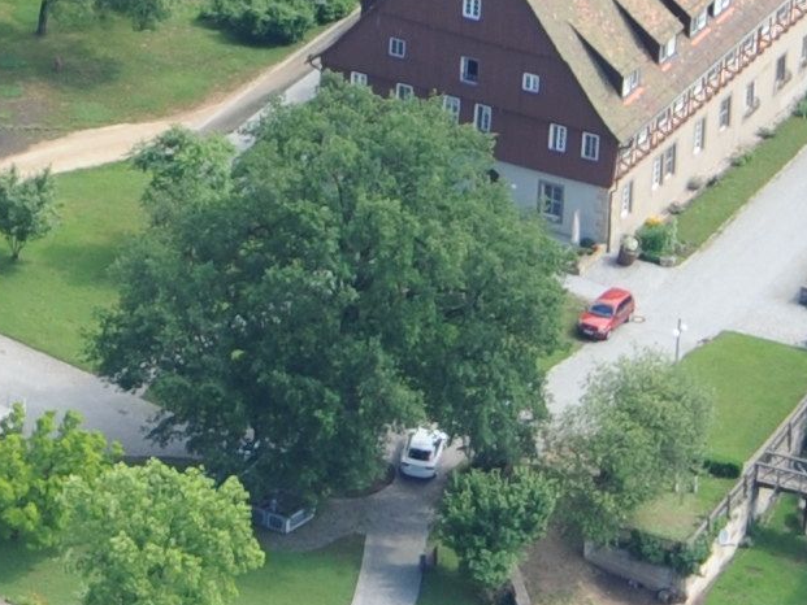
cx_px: -472
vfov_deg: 2.7
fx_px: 13058
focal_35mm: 560
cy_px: 521
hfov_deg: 3.5
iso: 200
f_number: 7.1
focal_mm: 85
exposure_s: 1/200
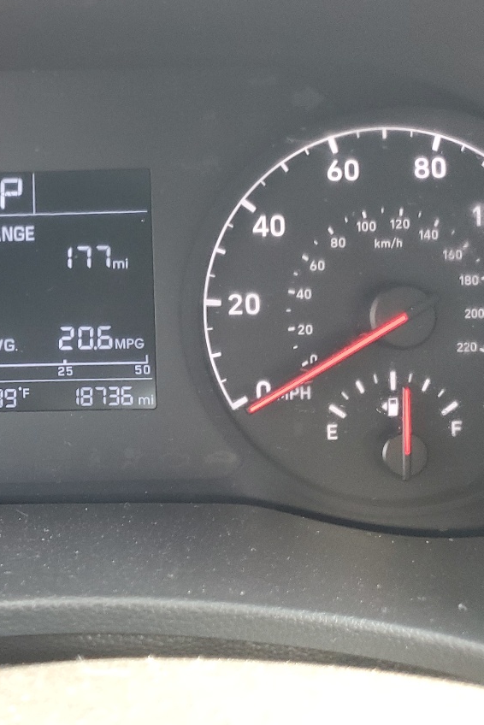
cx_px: 8
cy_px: 232
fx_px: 1028
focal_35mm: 51
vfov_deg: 38.4
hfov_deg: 25.3
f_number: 1.5
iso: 92
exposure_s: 1/60.2
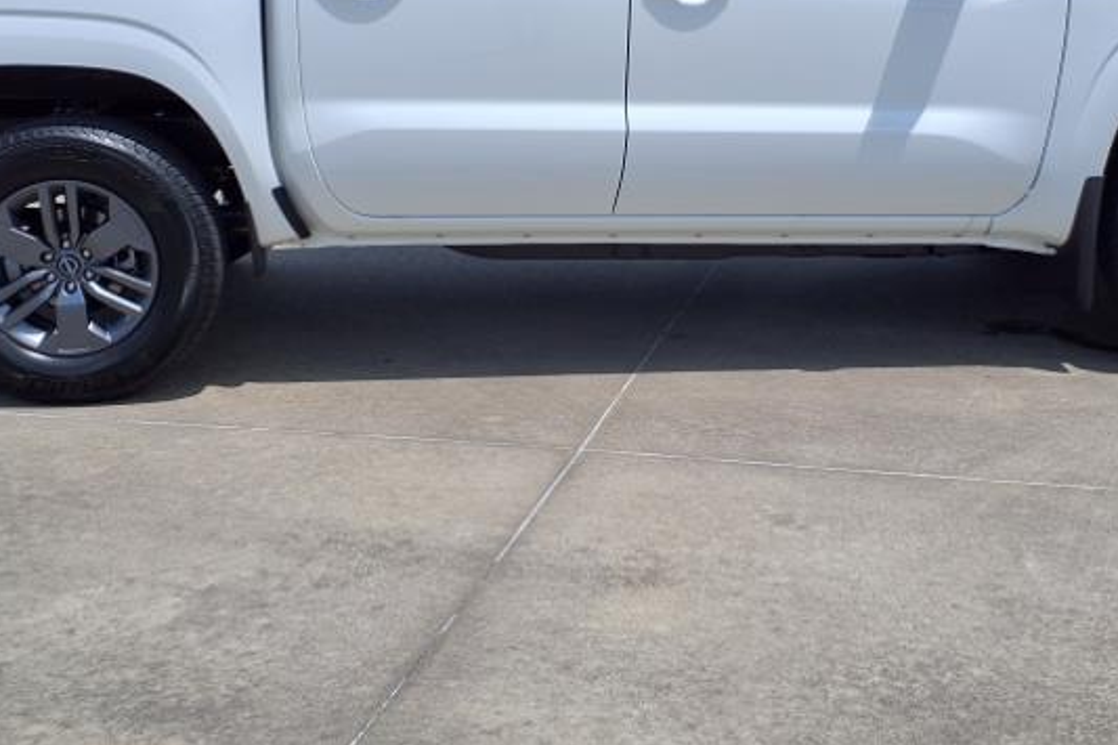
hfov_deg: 36.8
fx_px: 1676
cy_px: 147
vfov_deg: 24.6
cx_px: 621
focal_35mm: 54
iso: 40
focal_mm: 3.58
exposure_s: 1/3333
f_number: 1.9
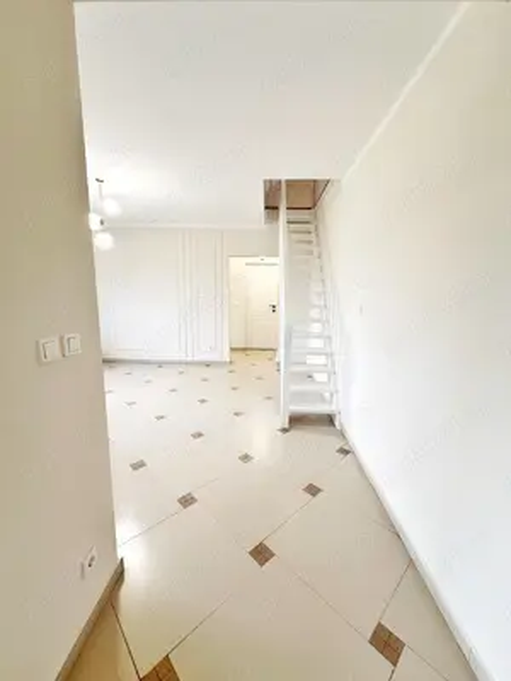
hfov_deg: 85.7
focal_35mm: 14
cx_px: 256
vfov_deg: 102.1
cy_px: 340
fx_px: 276
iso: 200
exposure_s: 1/50
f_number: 2.2
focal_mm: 2.22
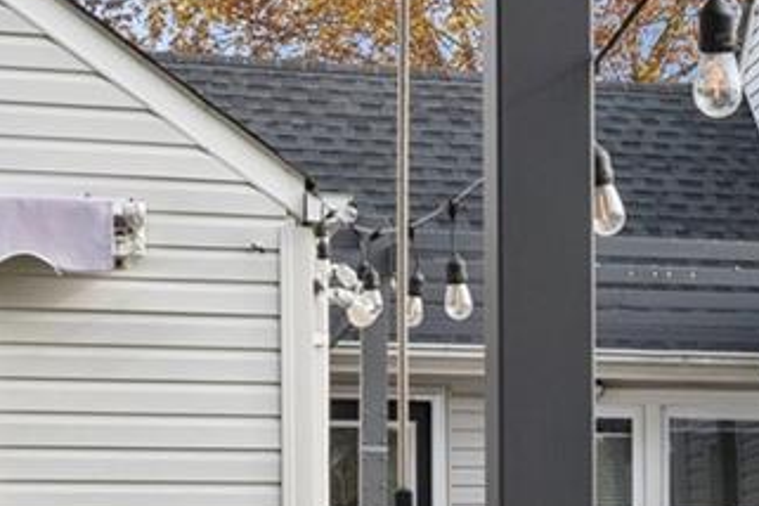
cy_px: 298
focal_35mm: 102
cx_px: 849
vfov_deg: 13.4
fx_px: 2150
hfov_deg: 19.1
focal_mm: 16
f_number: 9
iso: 200
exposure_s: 1/160
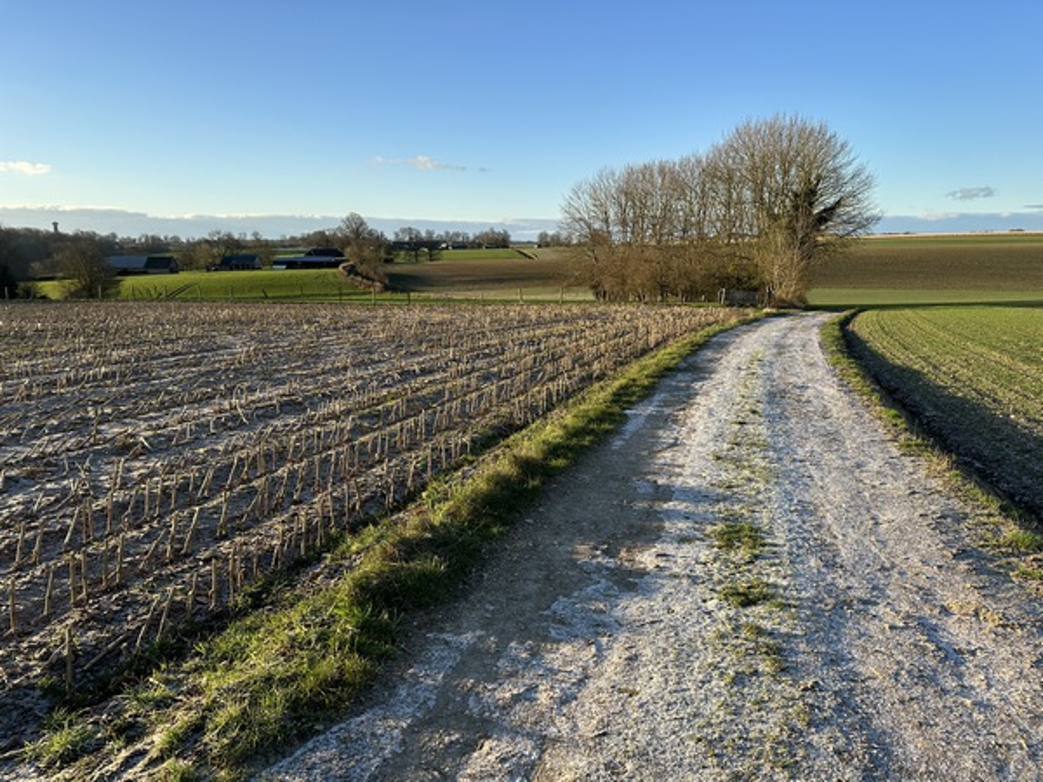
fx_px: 723
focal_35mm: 24
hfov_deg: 71.6
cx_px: 522
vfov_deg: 56.8
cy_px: 391
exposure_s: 1/1721
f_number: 1.78
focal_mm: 6.86
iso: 80
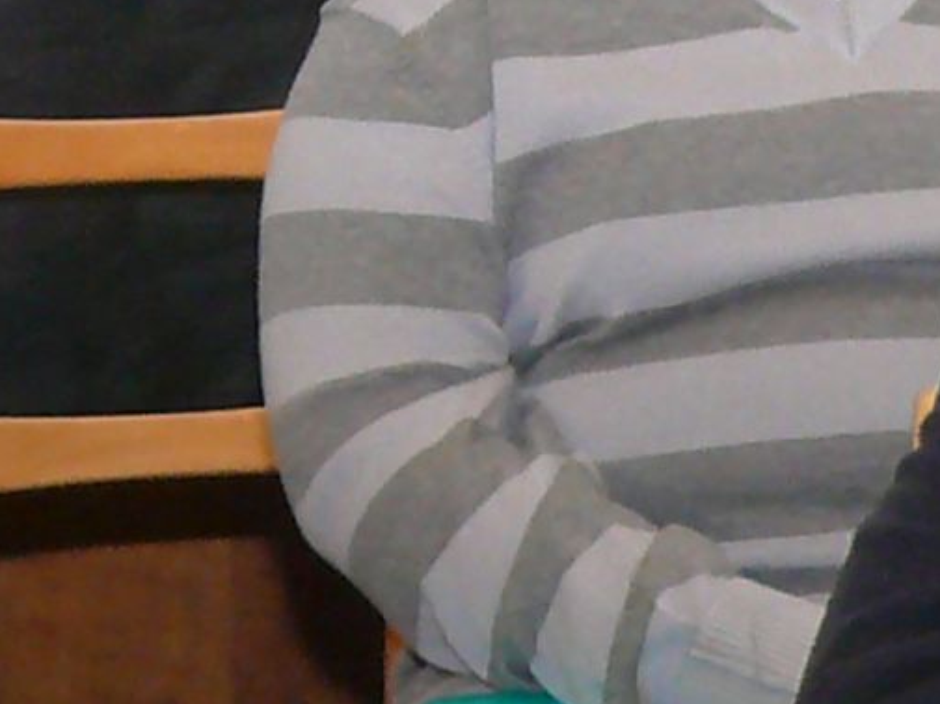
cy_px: 529
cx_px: 1724
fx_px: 13107
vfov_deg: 3.1
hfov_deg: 4.1
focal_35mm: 483
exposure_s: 1/30
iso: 200
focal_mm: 14.7
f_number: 3.2
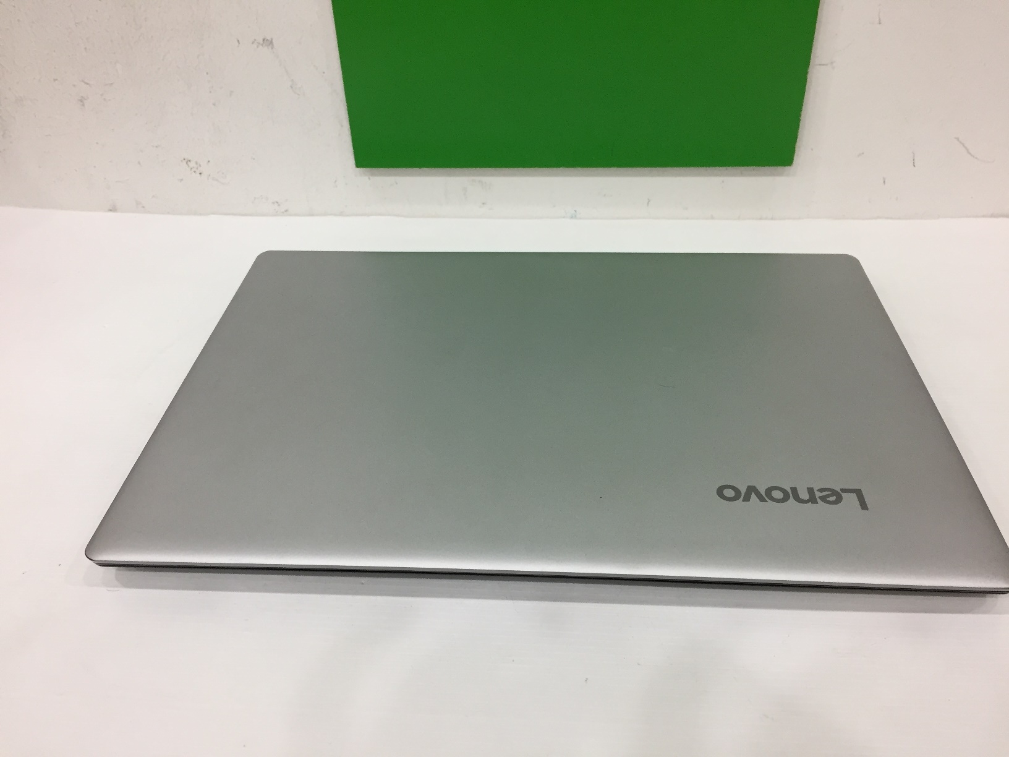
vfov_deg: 48.2
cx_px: 504
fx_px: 845
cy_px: 378
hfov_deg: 61.7
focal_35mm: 29
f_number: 2.2
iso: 64
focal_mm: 4.15
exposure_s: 1/33
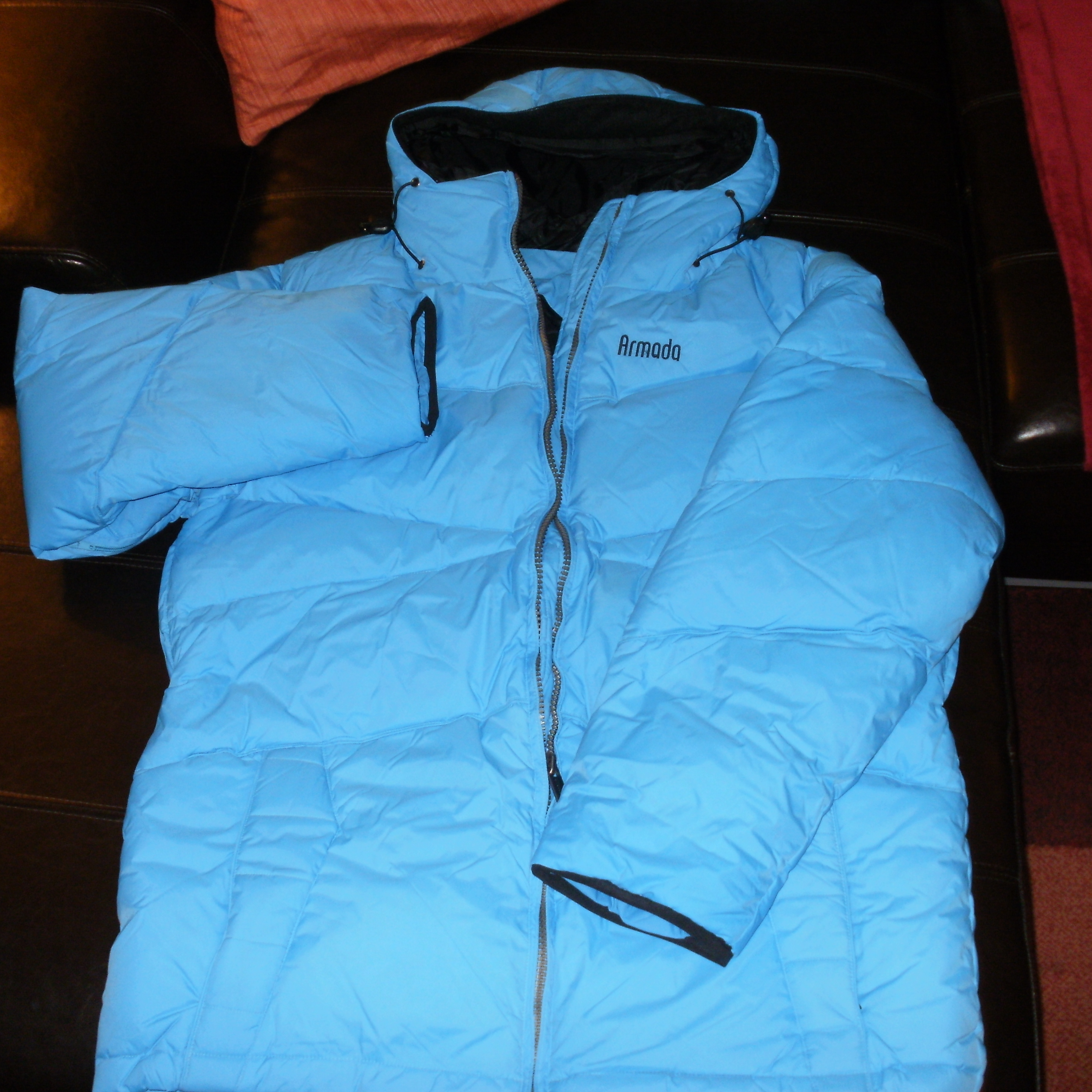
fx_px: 1535
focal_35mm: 43
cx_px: 550
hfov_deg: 39.2
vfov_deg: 39.2
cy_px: 551
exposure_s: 1/30
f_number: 3.5
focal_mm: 6.3
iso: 125
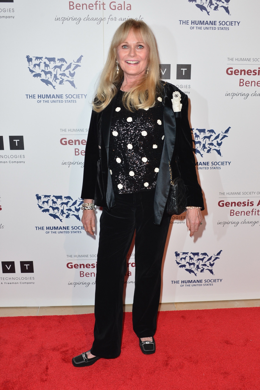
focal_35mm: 34
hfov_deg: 38.9
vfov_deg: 55.8
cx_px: 130
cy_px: 195
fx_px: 368
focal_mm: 34
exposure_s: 1/250
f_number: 6.3
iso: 640
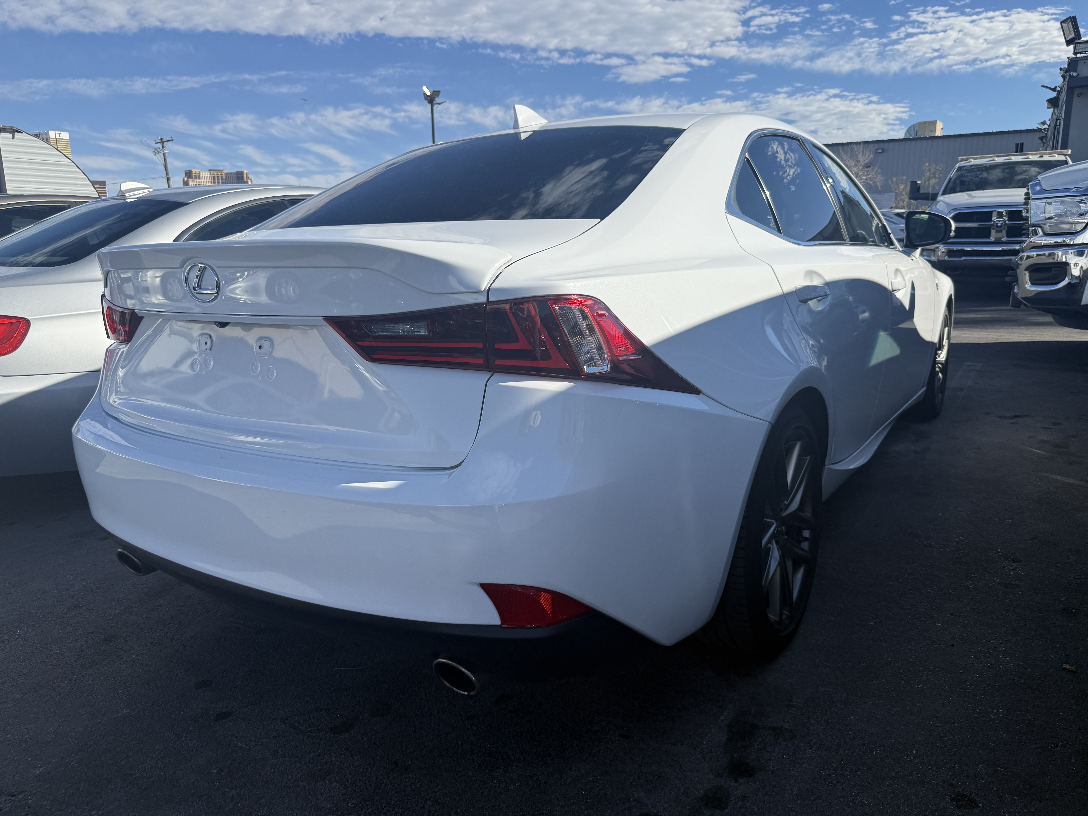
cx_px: 544
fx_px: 754
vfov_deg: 56.8
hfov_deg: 71.6
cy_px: 408
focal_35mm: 24
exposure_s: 1/4975
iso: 80
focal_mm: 6.76
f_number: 1.78
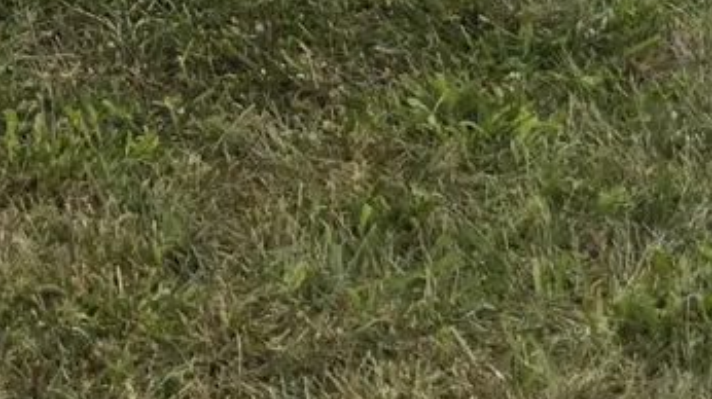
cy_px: -1162
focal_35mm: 174
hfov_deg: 11.9
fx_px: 3282
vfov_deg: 5.9
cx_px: -298
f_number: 1.8
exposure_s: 1/1973
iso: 25
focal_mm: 5.4
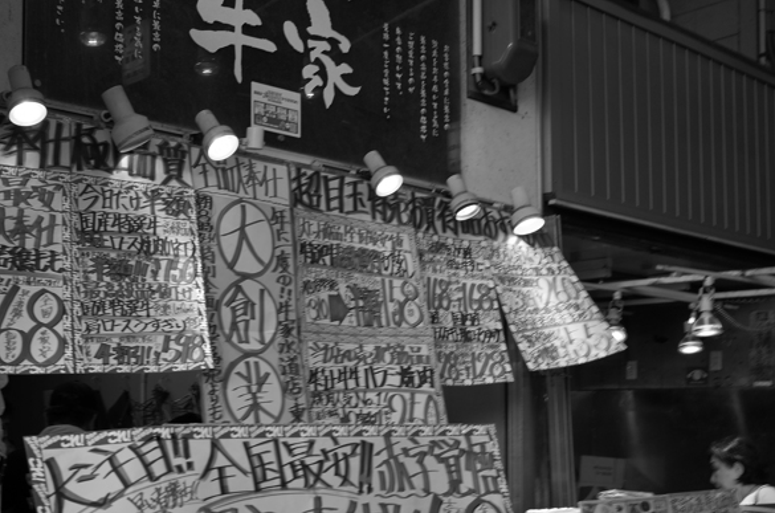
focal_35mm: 49
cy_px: 403
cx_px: 240
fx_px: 1052
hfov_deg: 39.8
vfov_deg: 26.9
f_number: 4
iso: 100
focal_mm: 18.3
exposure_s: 1/60
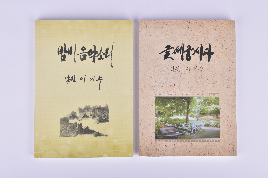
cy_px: 89
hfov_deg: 37.9
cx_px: 134
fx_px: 391
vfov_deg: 25.8
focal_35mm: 52
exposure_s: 1/160
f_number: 8
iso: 100
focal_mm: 35
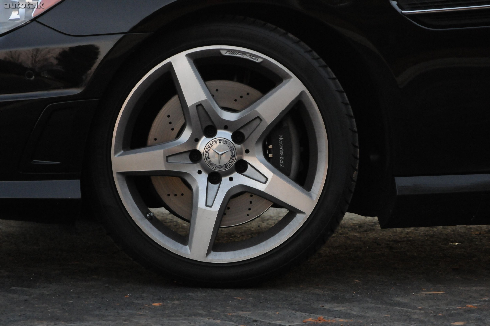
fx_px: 1999
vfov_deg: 9.3
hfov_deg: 14.0
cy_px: 163
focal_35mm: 147
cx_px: 245
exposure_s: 1/50
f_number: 9
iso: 2000
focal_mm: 98
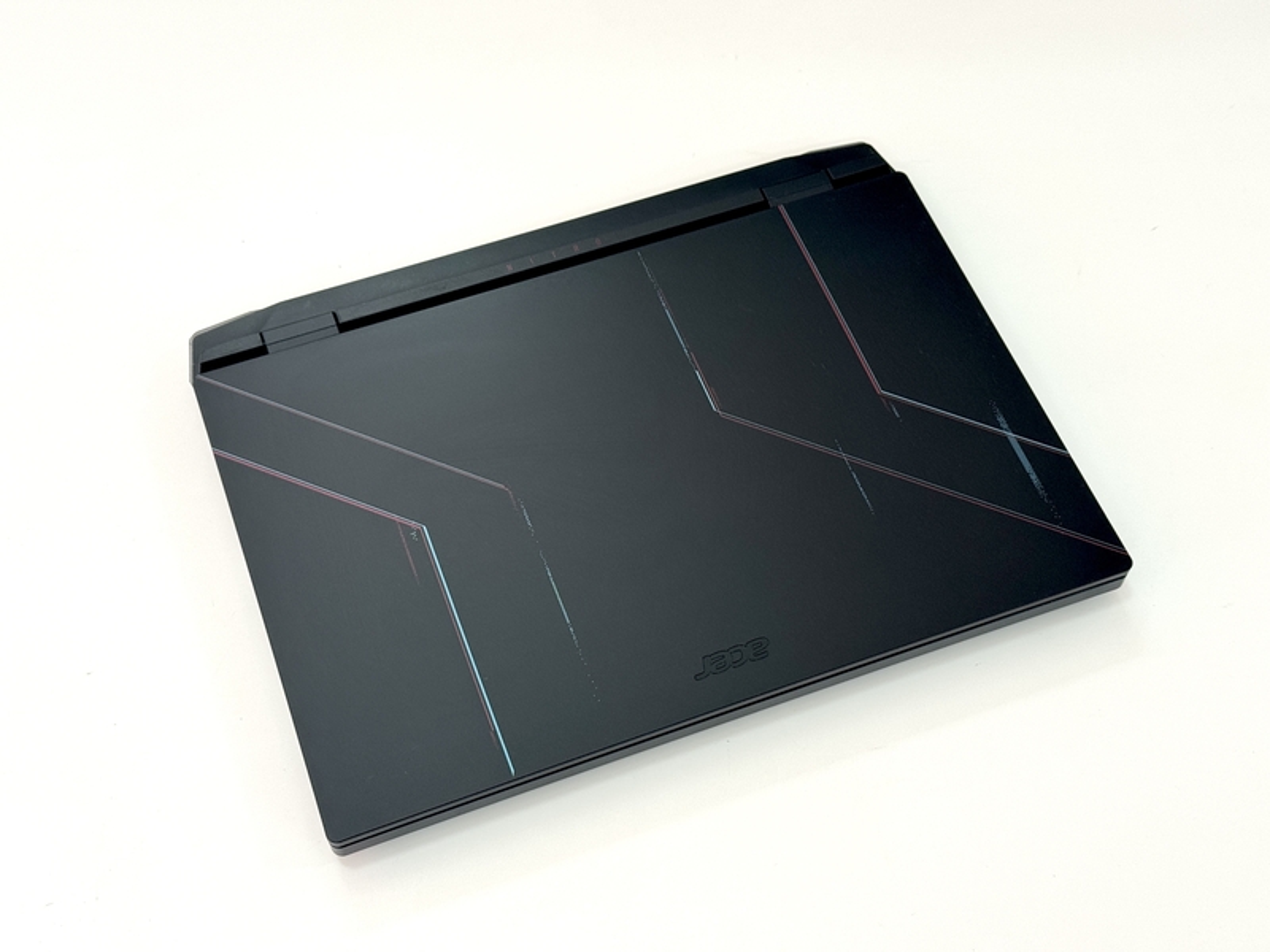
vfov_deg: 30.3
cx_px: 635
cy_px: 476
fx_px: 1761
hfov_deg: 39.7
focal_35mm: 48
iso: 64
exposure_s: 1/121
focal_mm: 6.76
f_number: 1.78
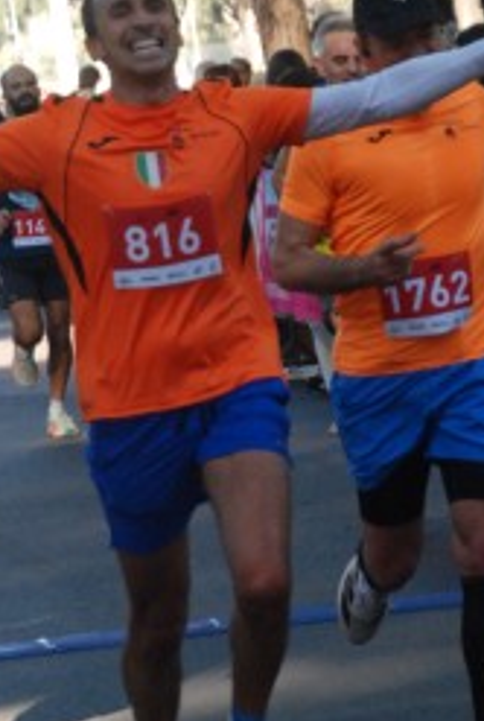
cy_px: 347
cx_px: 328
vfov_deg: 7.1
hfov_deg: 4.7
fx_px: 5835
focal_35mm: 291
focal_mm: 80
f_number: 5.6
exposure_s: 1/400
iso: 1000
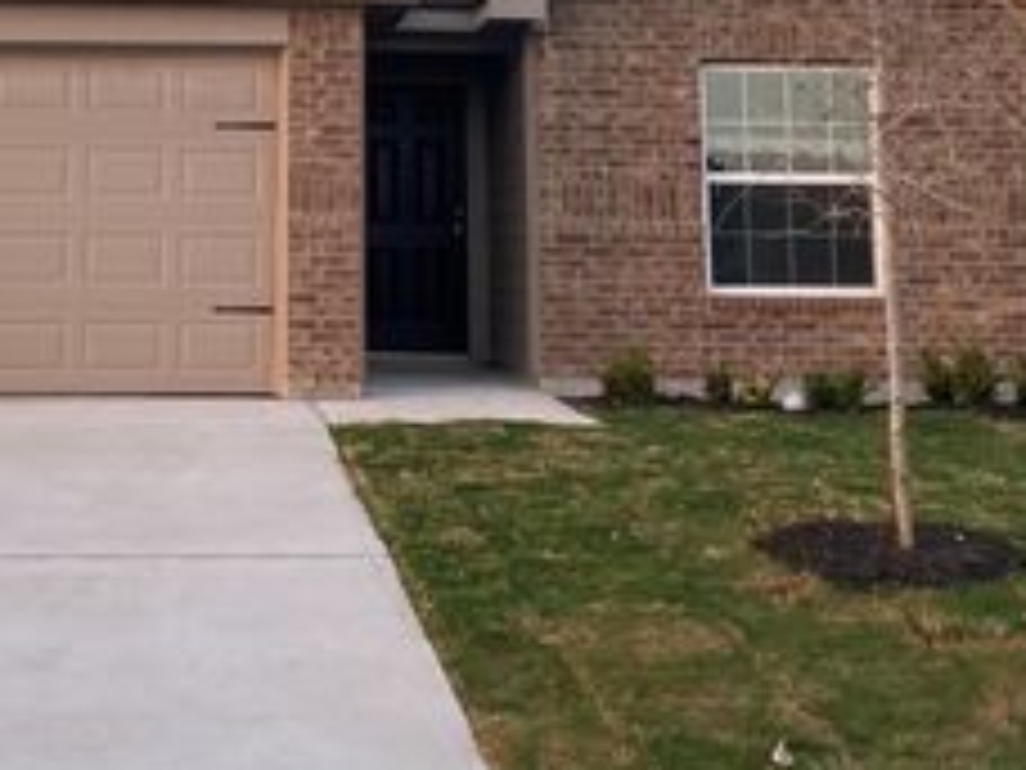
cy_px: 52
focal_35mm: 57
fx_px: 1689
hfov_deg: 33.1
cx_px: 261
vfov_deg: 24.8
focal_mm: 4.25
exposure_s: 1/150
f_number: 1.8
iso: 32
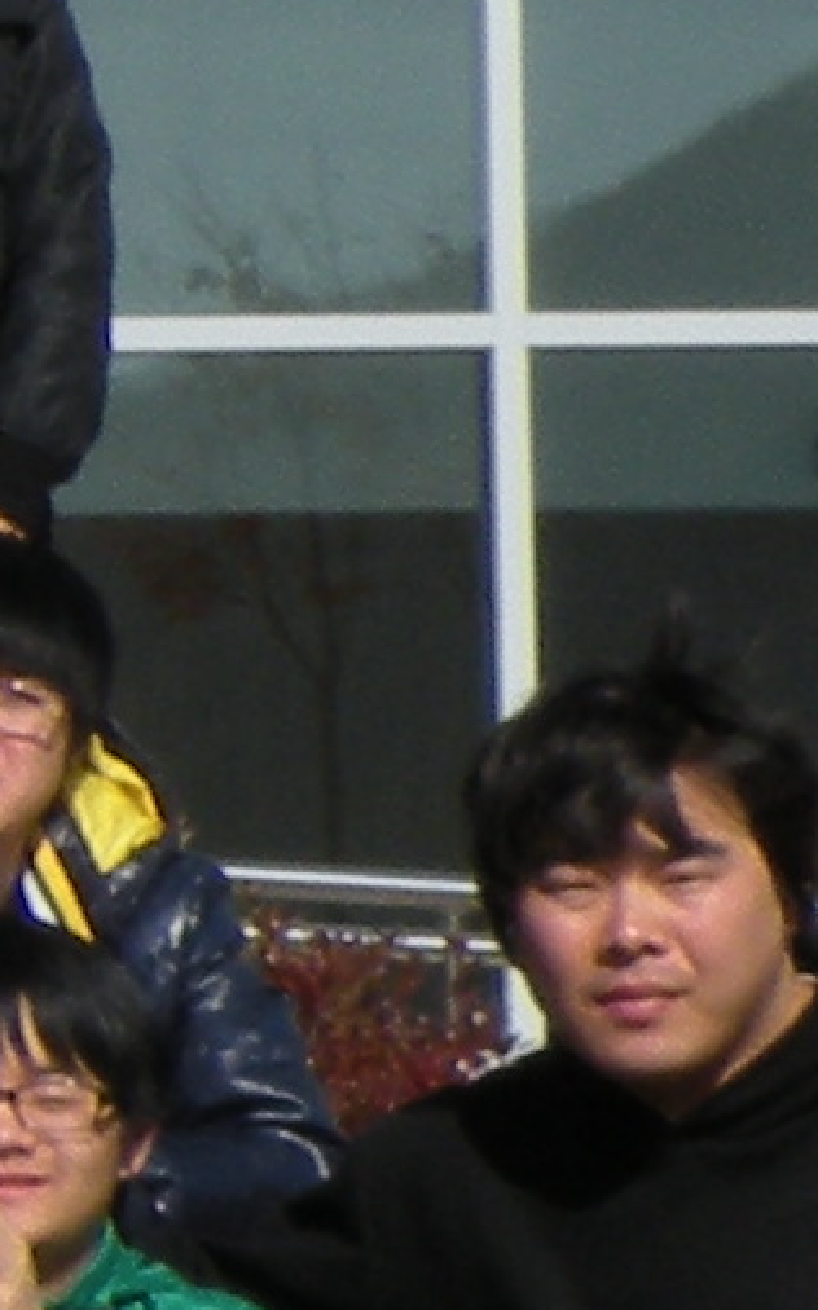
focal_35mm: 321
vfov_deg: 6.5
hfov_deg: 3.8
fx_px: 11456
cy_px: 852
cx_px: -2664
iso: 64
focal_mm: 7.4
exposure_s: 1/292
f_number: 8
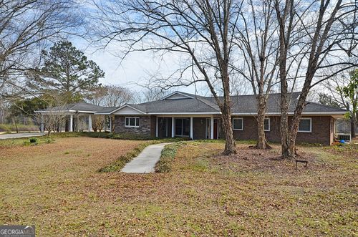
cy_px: 118
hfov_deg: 73.9
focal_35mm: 24
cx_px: 179
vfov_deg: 52.9
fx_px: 238
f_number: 8
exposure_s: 1/250
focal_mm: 16
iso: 180
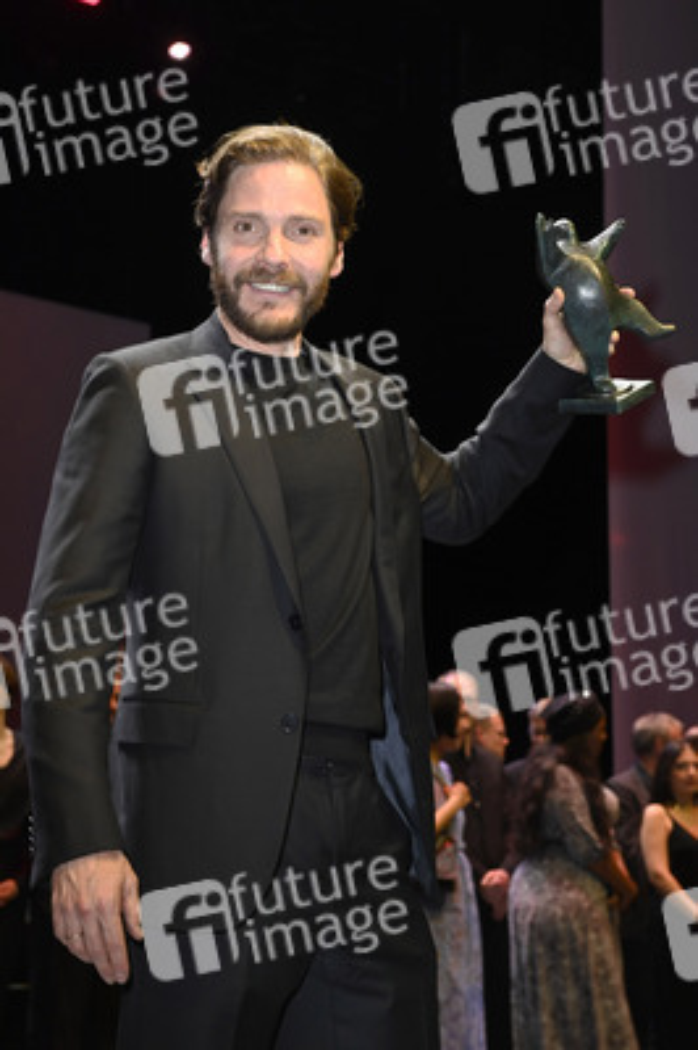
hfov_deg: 21.9
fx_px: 1806
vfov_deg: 32.4
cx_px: 349
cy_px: 525
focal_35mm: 62
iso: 1250
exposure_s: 1/60
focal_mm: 62
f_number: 5.6
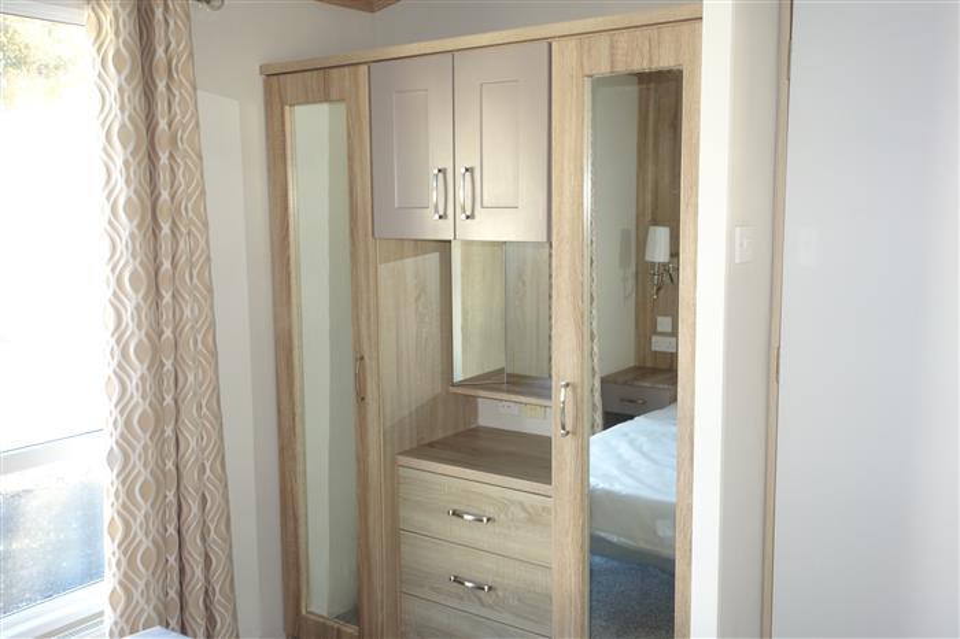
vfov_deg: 39.9
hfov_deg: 57.2
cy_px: 320
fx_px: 880
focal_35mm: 33
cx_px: 480
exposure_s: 1/40
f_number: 2.5
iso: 125
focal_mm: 12.18
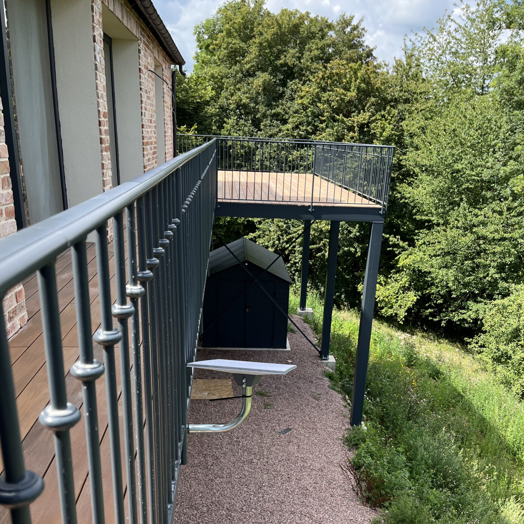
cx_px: 278
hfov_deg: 48.4
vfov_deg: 47.3
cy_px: 368
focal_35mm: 34
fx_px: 582
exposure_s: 1/951
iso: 50
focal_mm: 5.1
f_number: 1.6
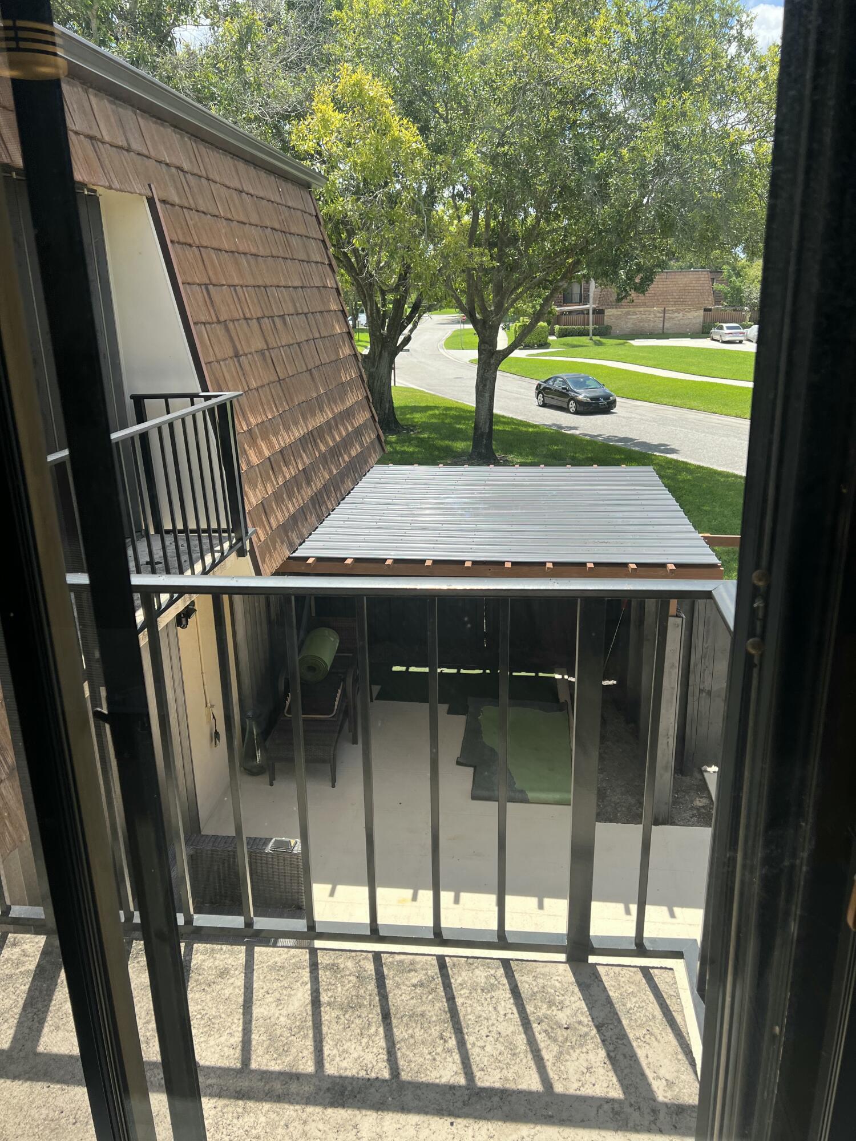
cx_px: 428
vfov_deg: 67.3
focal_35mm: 26
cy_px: 570
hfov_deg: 53.1
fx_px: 857
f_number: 1.5
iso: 50
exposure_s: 1/1238
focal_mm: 5.7
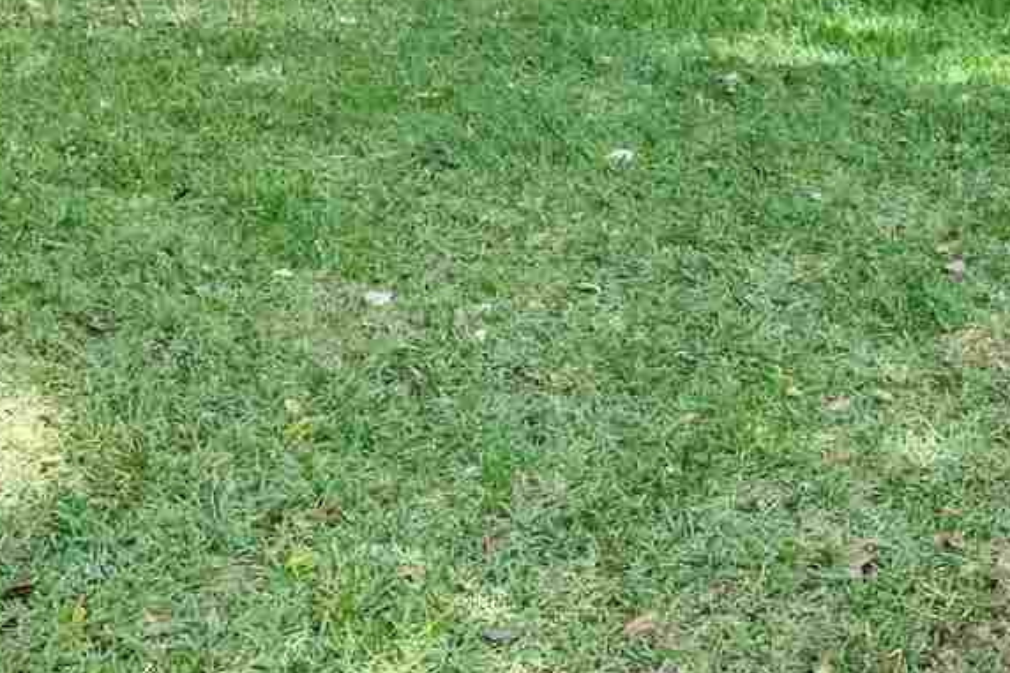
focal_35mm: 86
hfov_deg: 21.0
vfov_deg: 14.8
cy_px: -311
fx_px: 2412
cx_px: 1386
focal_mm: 16
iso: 640
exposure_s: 1/200
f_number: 9
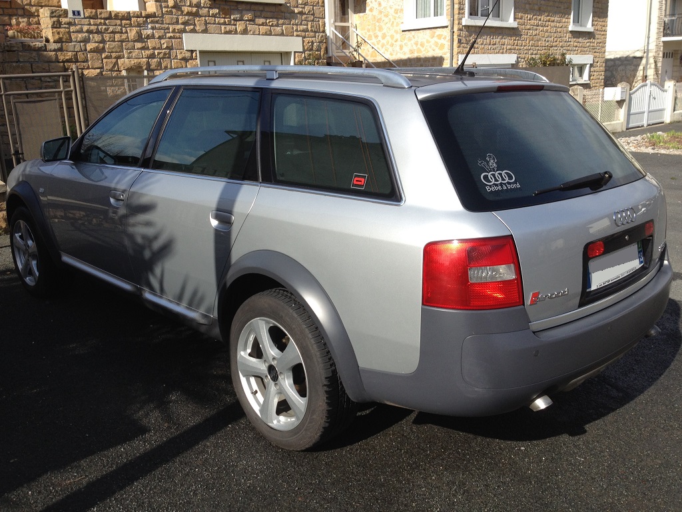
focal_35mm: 35
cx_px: 341
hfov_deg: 52.6
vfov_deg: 40.7
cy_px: 256
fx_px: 690
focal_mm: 4.28
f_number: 2.4
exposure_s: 1/1577
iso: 50
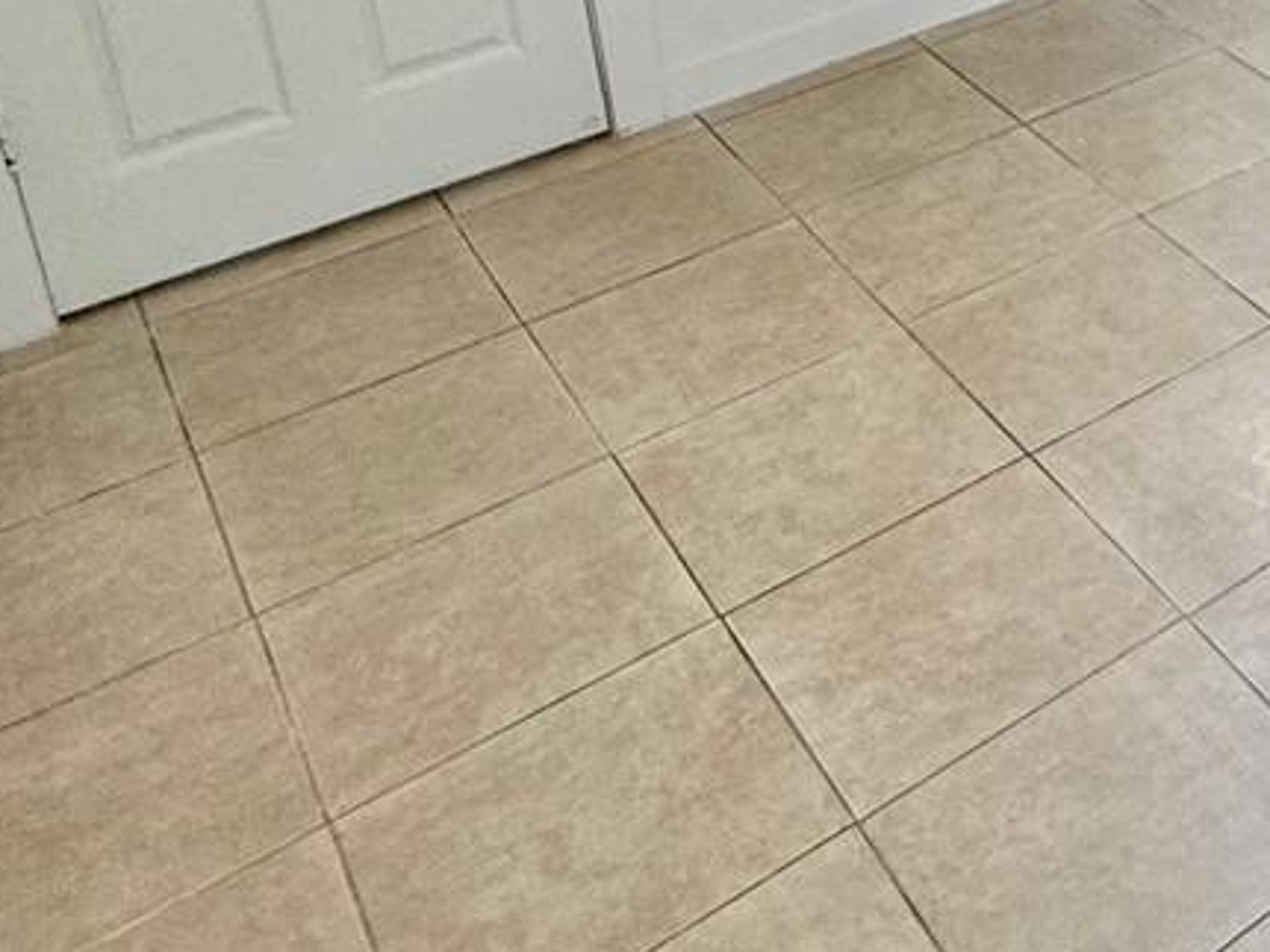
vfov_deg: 24.1
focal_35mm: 52
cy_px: -333
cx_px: 1677
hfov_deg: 29.3
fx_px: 1907
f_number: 2.2
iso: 125
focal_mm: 2.22
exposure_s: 1/120
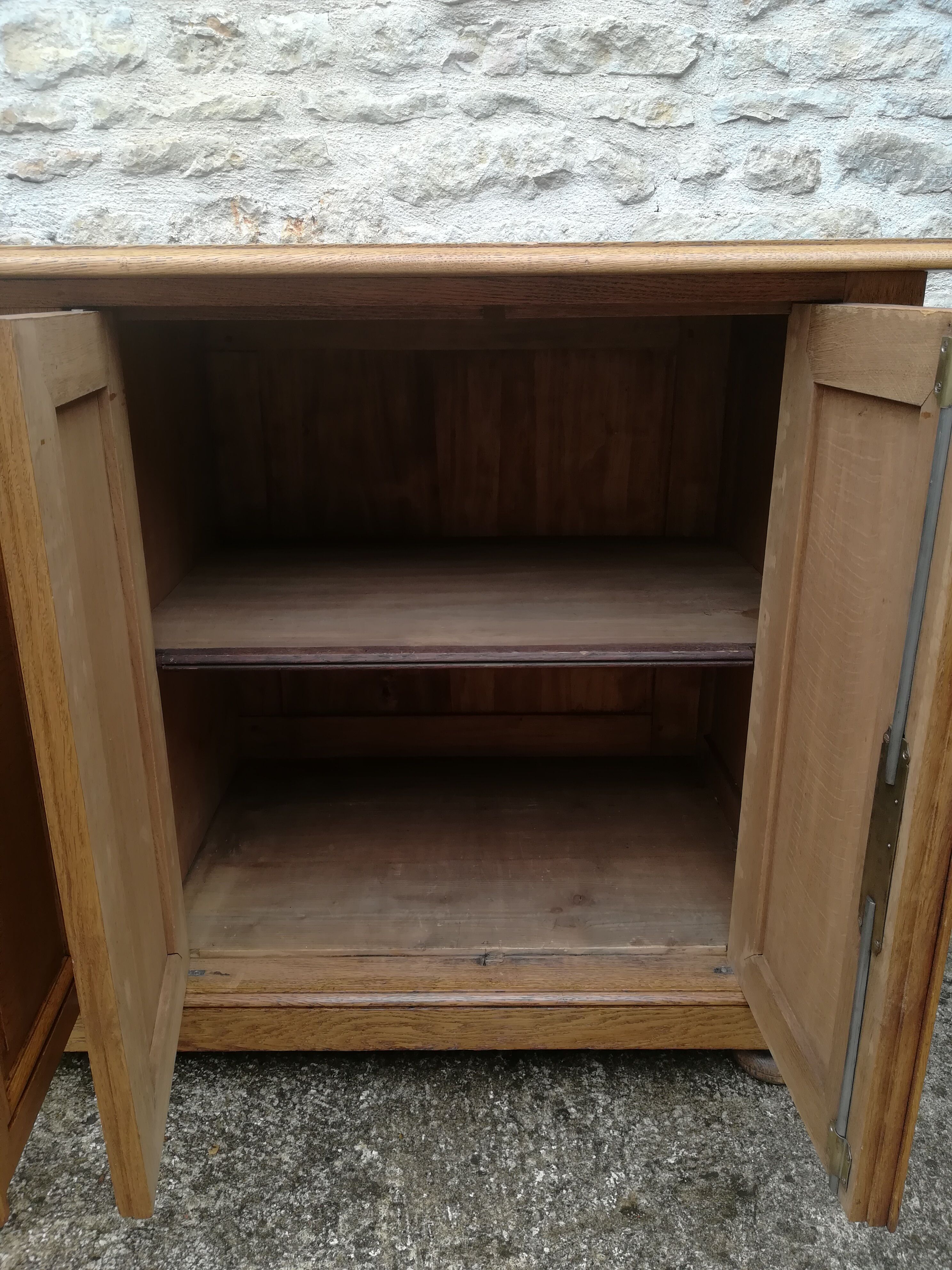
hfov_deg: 53.1
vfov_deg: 67.3
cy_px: 635
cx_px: 476
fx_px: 953
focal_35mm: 26
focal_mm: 3.83
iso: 50
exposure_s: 1/103
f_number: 2.2
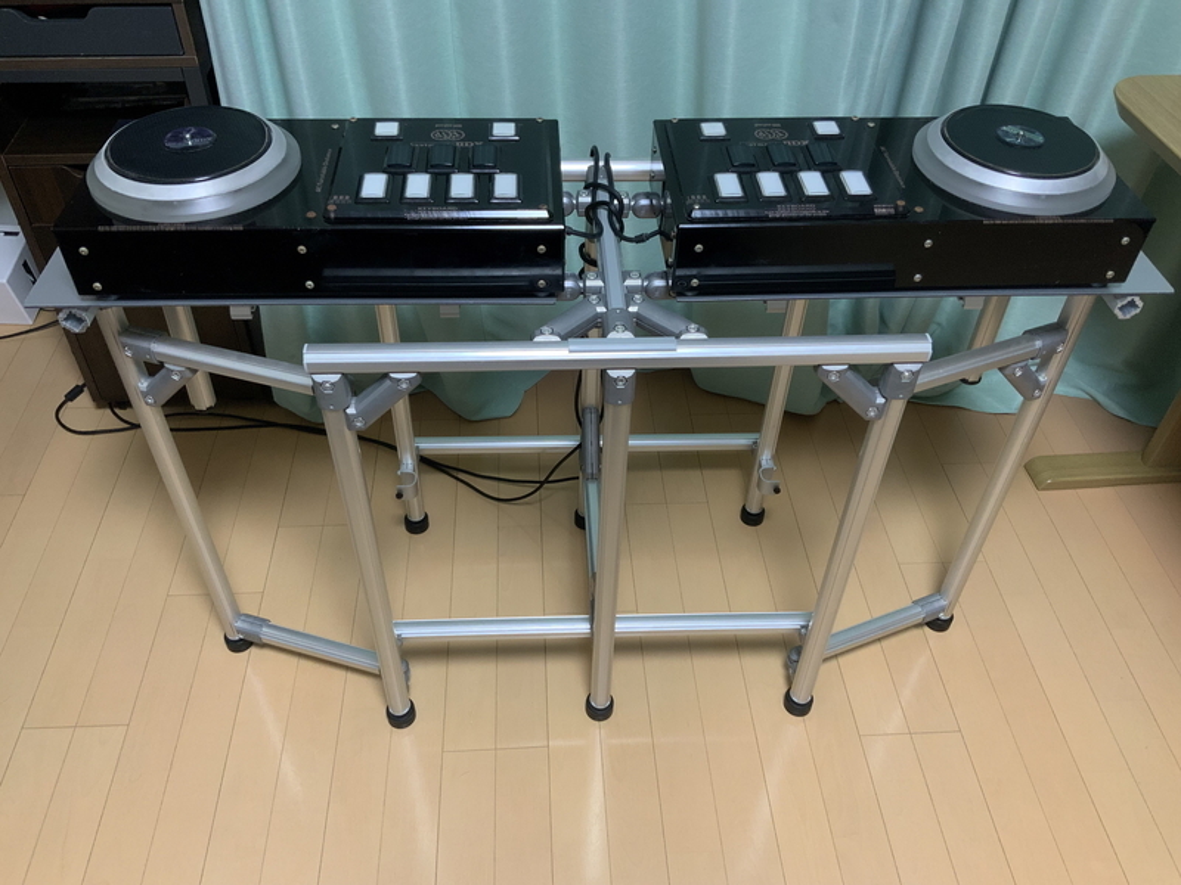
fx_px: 989
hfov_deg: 61.7
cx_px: 590
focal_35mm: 29
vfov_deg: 48.2
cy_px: 442
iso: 160
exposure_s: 1/57
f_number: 1.8
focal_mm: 3
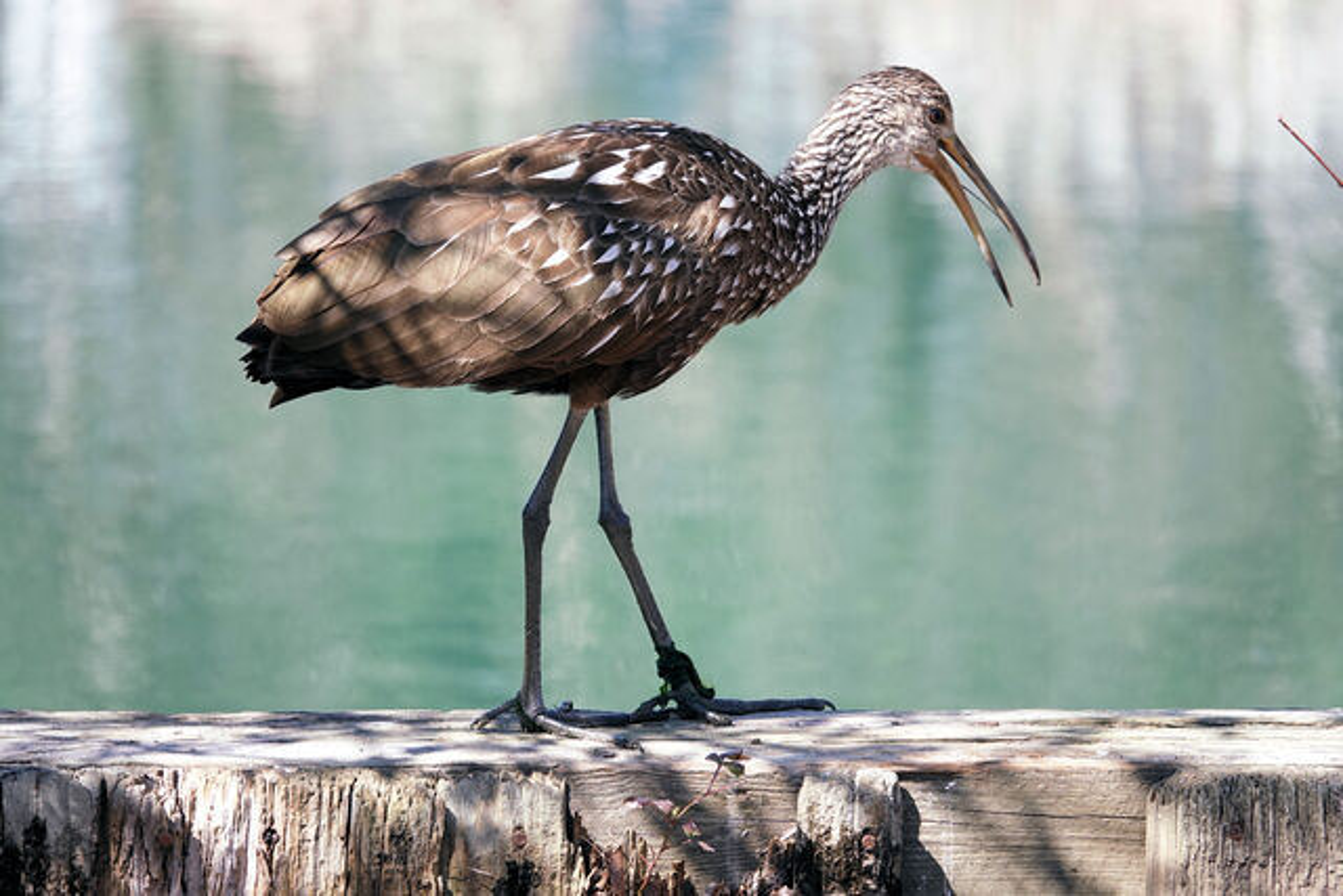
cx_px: 672
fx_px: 17798
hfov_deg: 4.3
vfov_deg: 2.9
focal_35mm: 477
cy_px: 448
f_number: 4
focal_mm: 174.93
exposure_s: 1/250
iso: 125
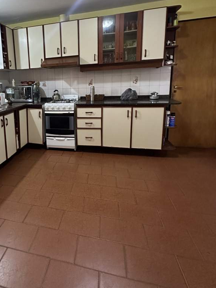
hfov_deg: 57.2
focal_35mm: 22
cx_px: 48
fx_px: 183
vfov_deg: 75.5
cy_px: 114
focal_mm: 2.22
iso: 800
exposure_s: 1/50
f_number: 2.2
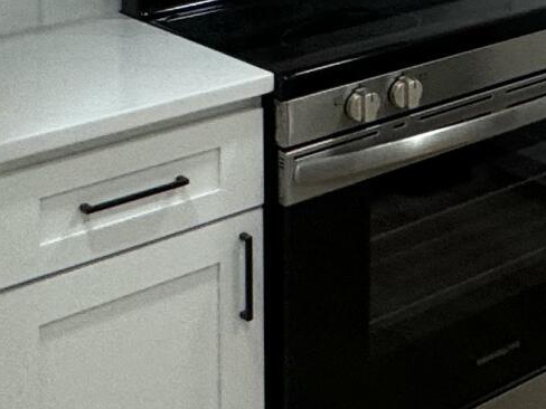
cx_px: 1081
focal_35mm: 86
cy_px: -371
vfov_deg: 14.6
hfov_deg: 17.0
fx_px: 1356
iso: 125
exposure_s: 1/120
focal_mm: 2.22
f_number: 2.2
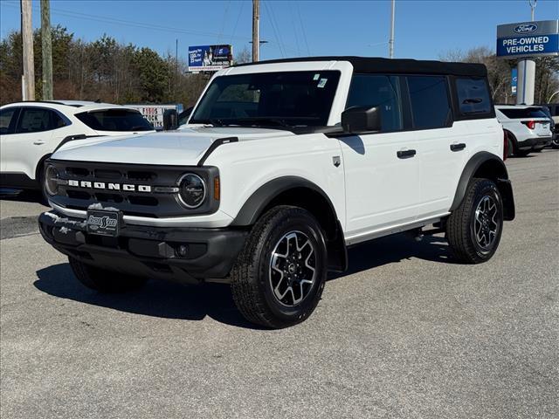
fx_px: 775
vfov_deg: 30.3
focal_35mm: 48
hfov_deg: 39.7
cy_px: 210
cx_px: 280
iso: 80
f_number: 1.78
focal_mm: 6.76
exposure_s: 1/12500
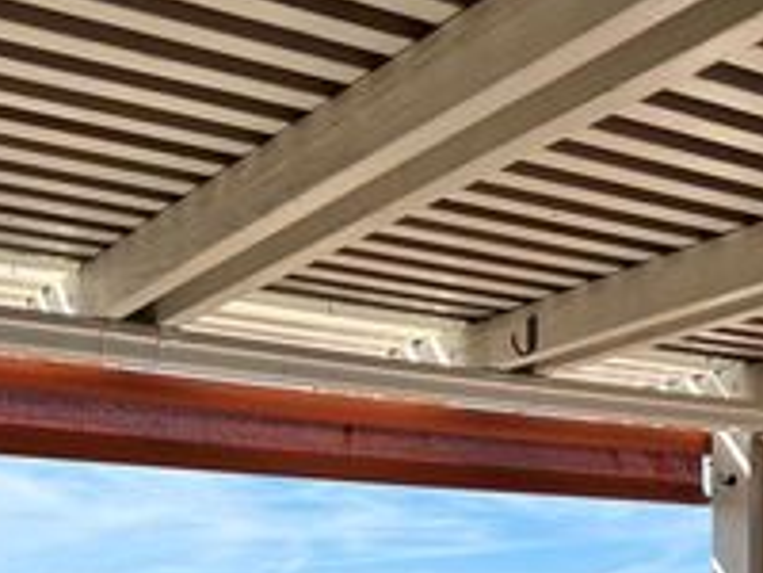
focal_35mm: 65
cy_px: 663
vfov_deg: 21.2
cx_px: 382
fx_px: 1433
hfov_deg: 29.8
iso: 50
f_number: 1.5
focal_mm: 5.7
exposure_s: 1/3571
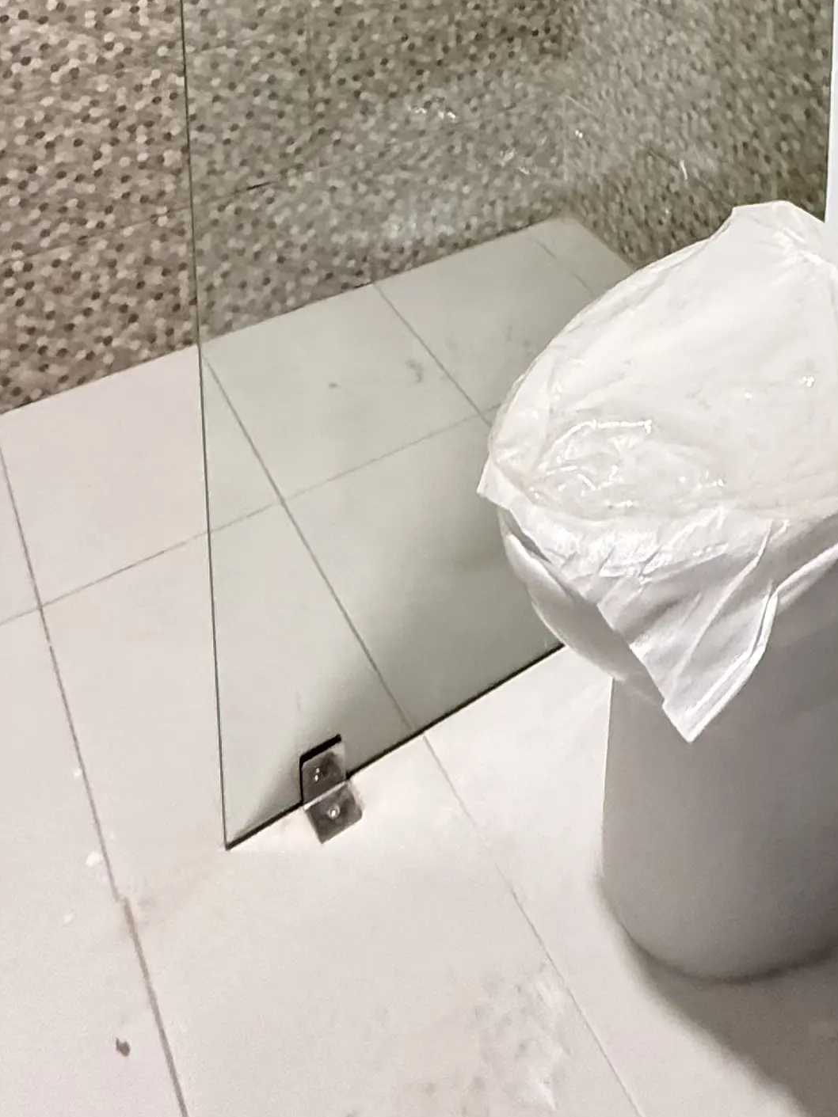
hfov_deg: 35.2
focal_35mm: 40
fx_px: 1291
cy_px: -385
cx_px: 627
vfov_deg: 32.7
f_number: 2.2
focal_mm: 2.22
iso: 640
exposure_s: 1/60
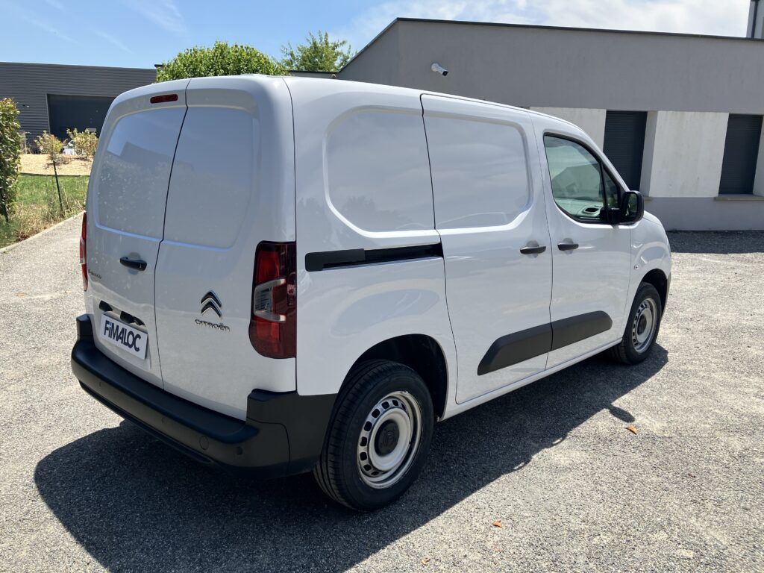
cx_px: 382
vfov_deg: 49.7
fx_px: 618
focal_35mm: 28
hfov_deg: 63.4
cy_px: 286
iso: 32
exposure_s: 1/1675
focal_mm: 3.99
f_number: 1.8
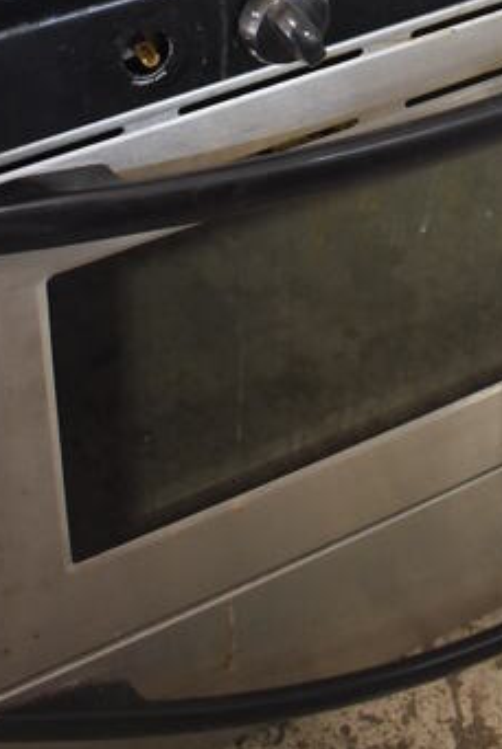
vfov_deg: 25.4
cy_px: -135
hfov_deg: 18.9
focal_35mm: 72
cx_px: 322
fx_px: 1501
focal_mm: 18
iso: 1000
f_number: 3.5
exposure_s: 1/125
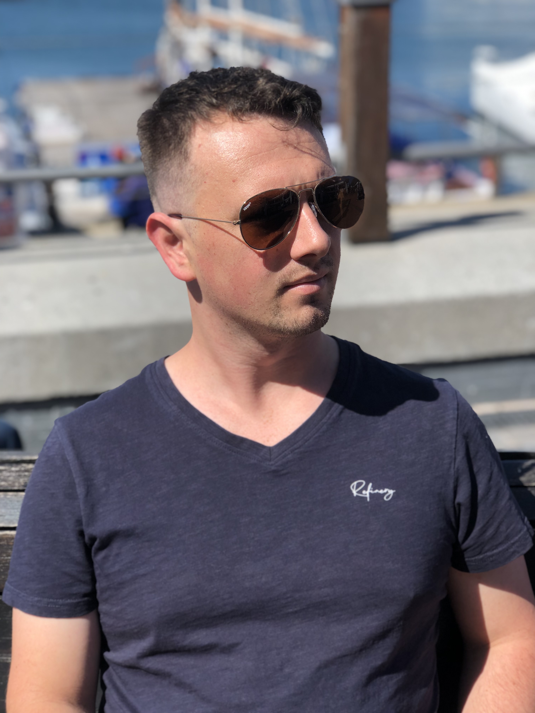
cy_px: 356
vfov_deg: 33.8
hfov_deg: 25.7
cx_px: 268
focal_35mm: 57
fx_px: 1175
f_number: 2.8
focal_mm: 6.6
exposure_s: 1/813
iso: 20
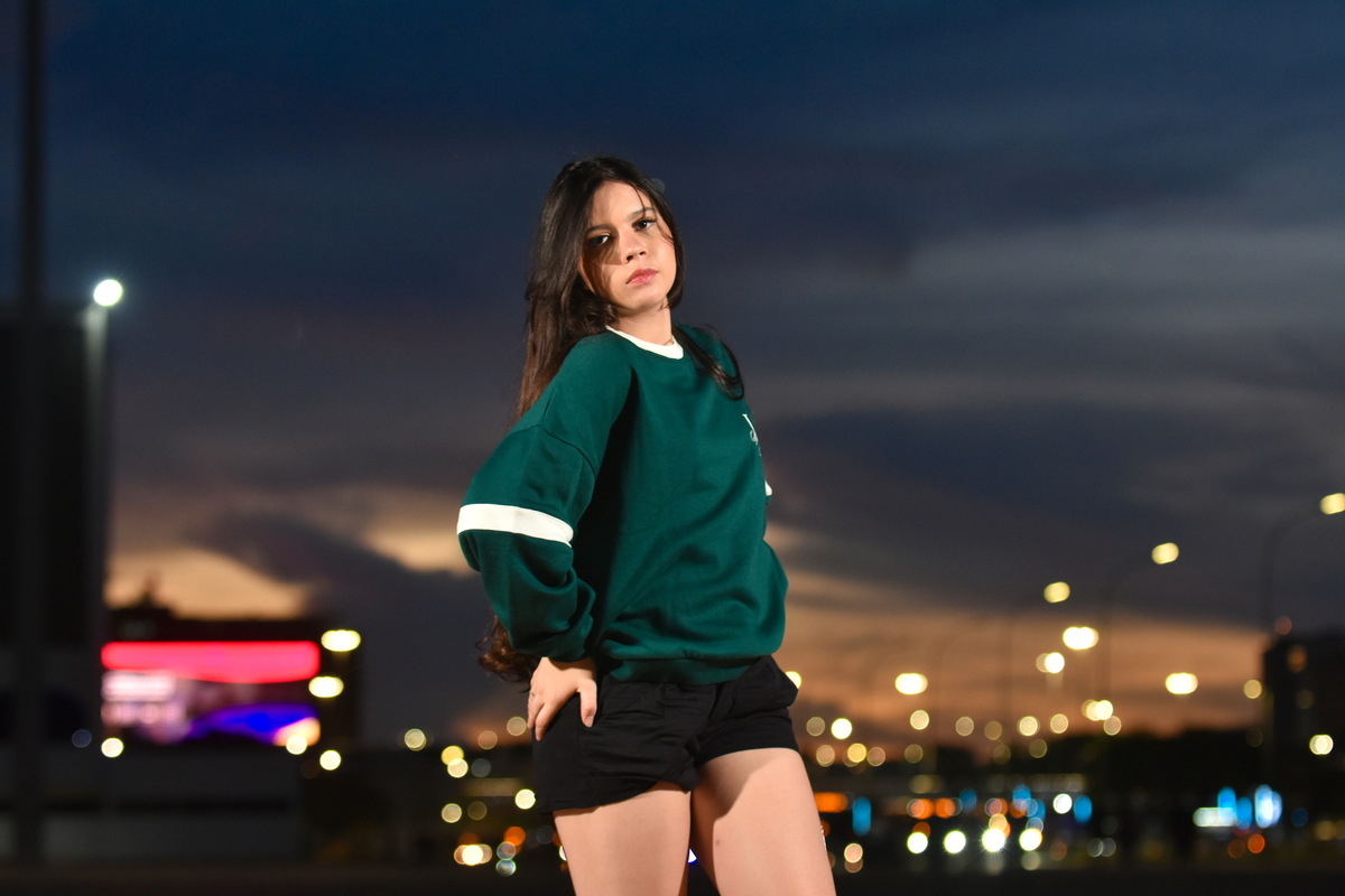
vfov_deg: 13.0
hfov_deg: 19.5
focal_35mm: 105
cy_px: 448
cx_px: 672
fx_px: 3923
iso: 800
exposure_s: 1/125
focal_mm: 70
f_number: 4
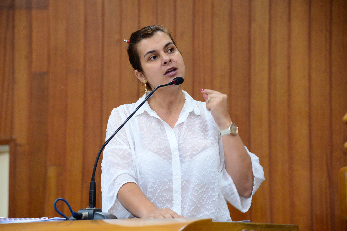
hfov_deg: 19.4
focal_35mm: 105
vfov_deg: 13.1
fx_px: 1012
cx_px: 174
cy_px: 116
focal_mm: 105
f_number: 4.5
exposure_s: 1/60
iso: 2000
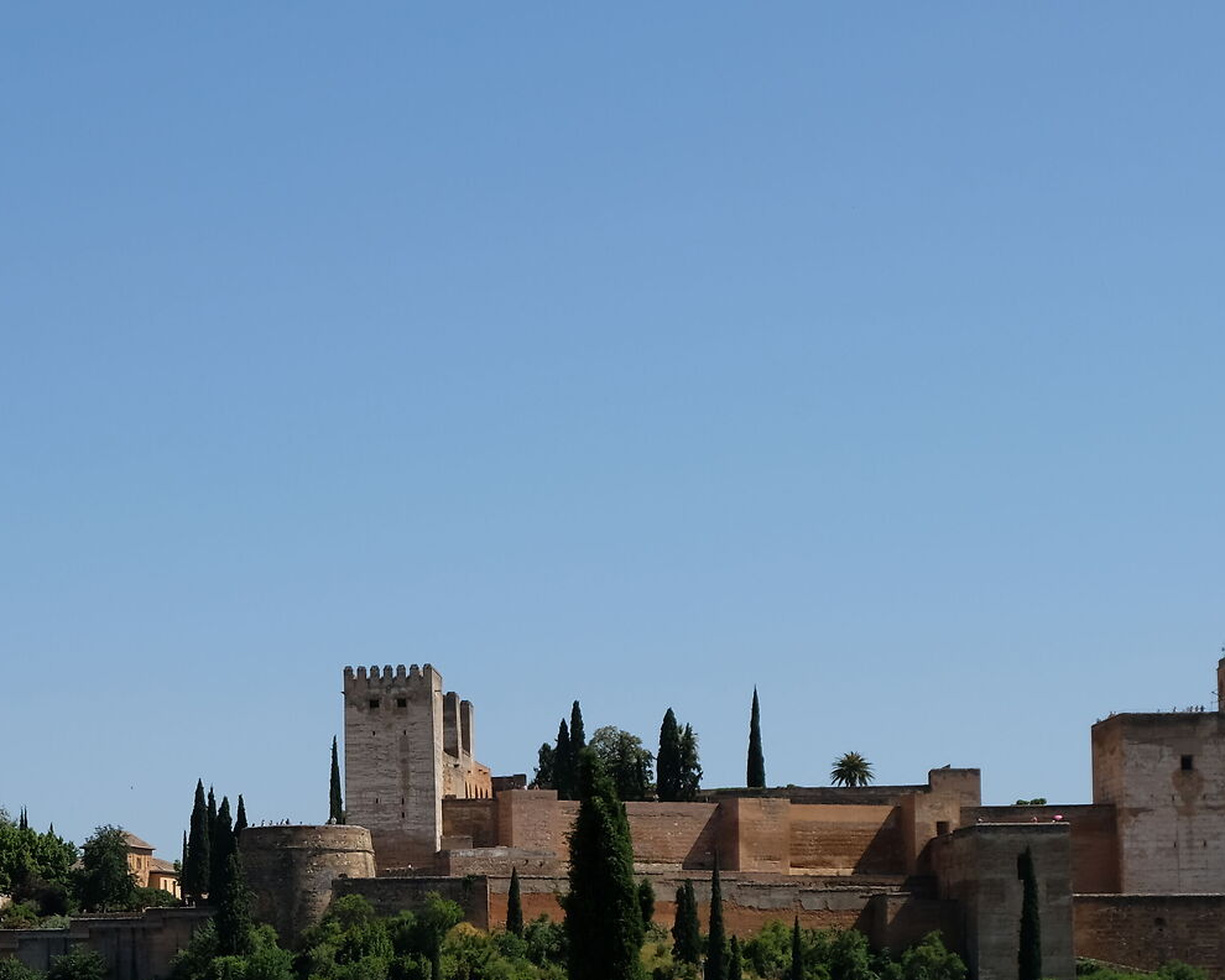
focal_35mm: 91
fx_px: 3299
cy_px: 771
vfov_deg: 16.8
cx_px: 129
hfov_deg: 20.6
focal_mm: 26.5
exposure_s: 1/450
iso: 200
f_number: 8
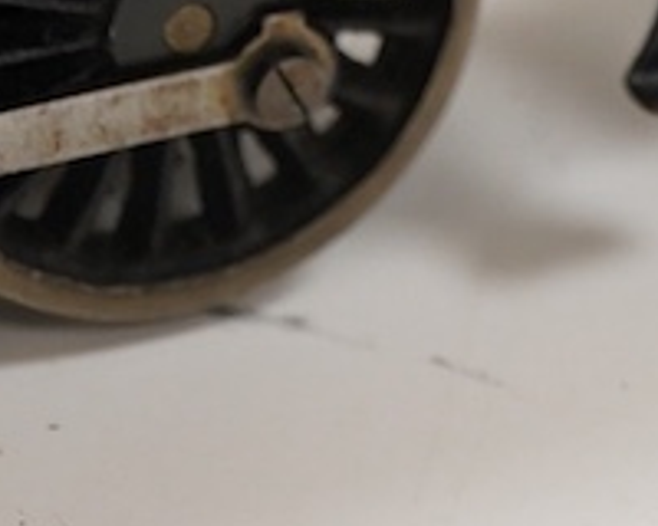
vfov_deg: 7.8
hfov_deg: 10.1
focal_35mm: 190
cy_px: -450
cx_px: 530
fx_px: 3700
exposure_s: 1/125
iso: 1250
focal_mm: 30
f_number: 7.1
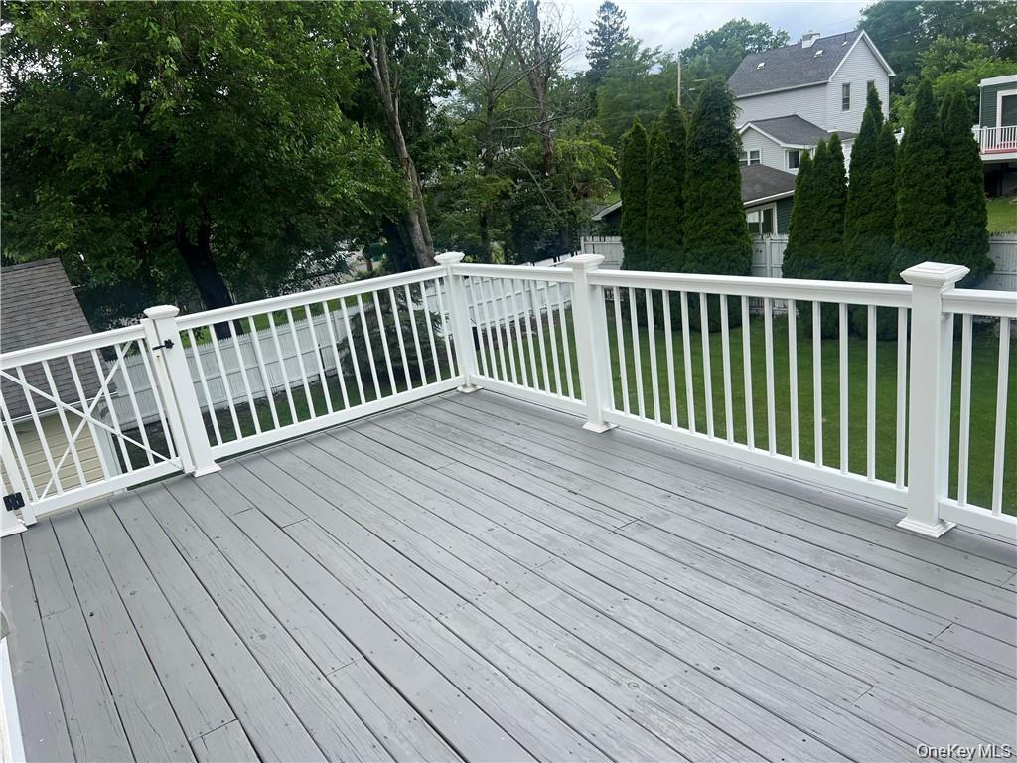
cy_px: 382
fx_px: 764
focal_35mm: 26
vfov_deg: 53.1
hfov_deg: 67.3
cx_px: 508
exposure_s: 1/2252
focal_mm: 5.7
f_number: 1.5
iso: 50
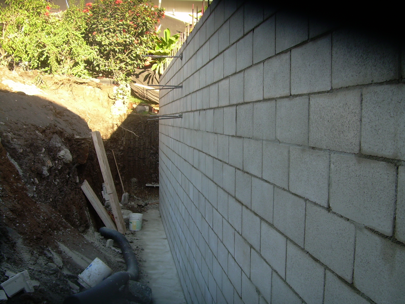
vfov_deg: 37.7
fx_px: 445
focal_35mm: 38
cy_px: 152
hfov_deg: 49.0
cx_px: 202
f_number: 2.8
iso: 50
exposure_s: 1/149
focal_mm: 6.3
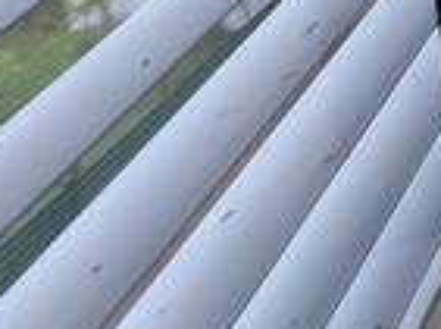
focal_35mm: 74
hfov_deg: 13.7
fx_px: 940
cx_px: 1154
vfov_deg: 13.7
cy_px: -476
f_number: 1.9
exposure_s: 1/100
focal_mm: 2.2
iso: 80
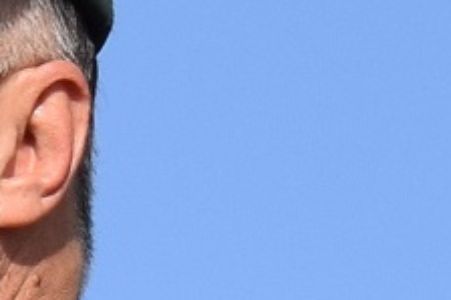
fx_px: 5592
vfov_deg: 3.1
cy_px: 325
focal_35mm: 447
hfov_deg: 4.6
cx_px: 247
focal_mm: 55
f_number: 10
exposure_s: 1/400
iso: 200
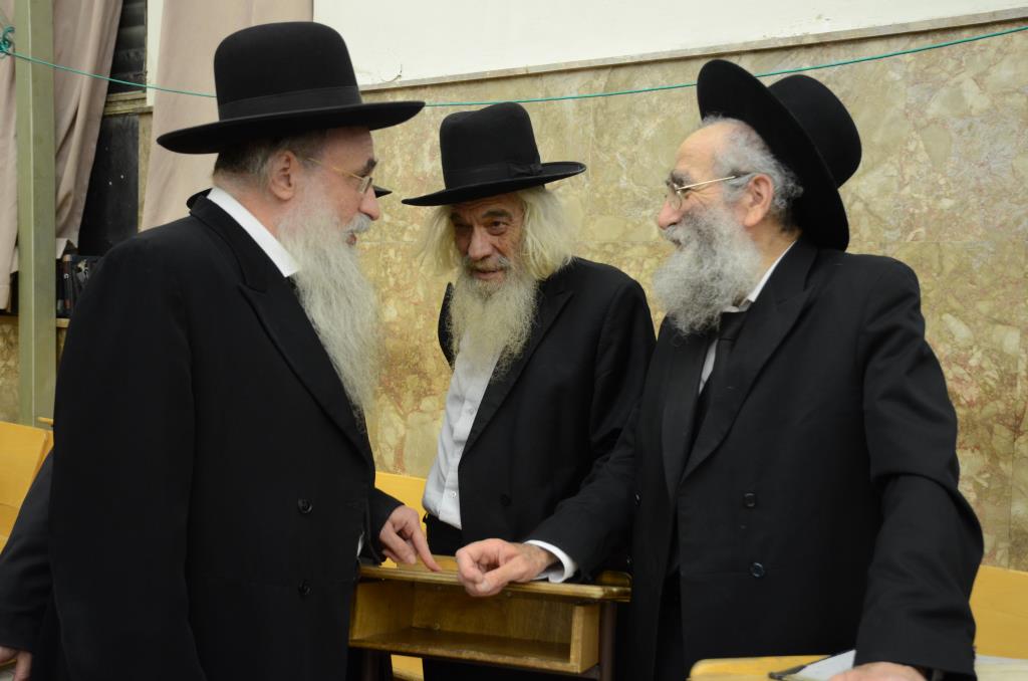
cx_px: 514
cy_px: 340
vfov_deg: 35.3
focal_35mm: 38
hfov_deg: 51.4
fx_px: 1069
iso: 1000
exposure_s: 1/125
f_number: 5
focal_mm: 25
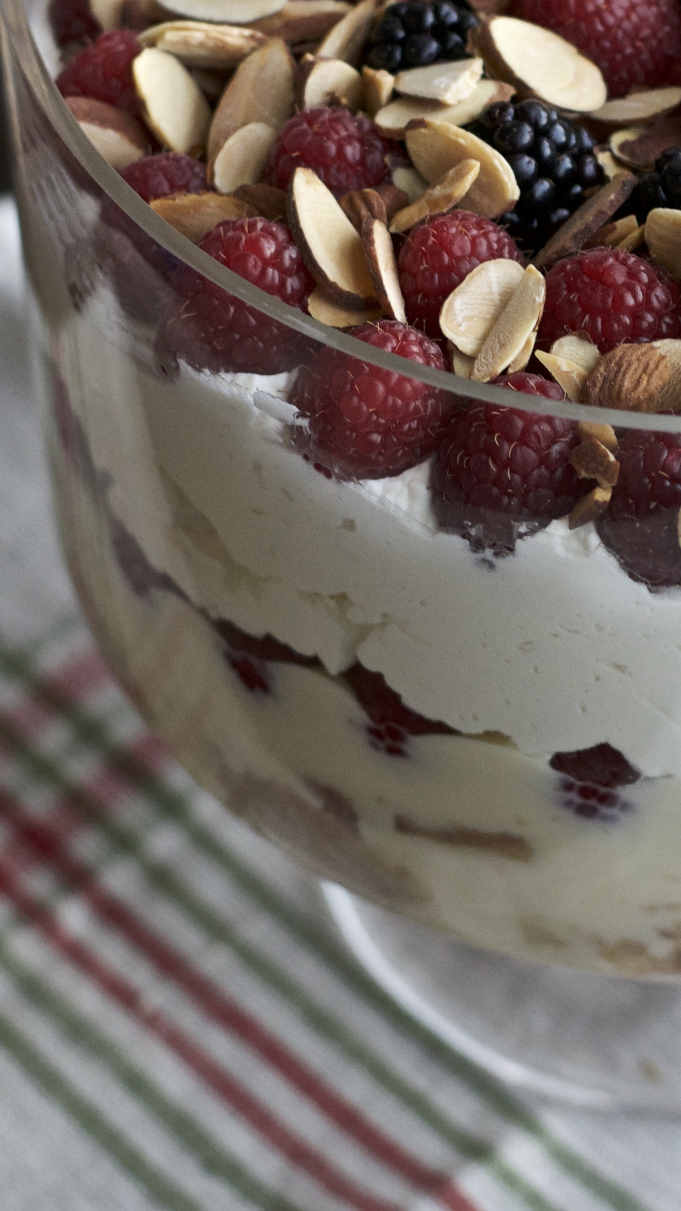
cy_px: 455
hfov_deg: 7.9
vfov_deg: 14.0
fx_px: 4911
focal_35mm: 153
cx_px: 712
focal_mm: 50
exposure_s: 1/60
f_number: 4
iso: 640
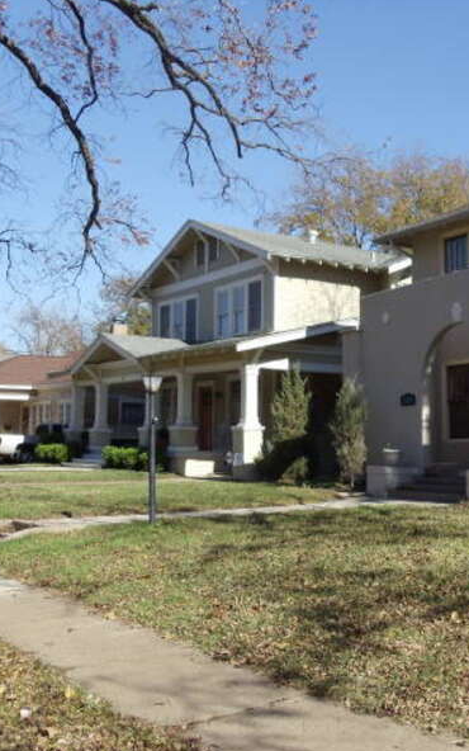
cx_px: 304
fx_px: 1288
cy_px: 377
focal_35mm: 63
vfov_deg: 32.5
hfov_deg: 20.6
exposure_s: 1/250
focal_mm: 6
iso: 100
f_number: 7.1
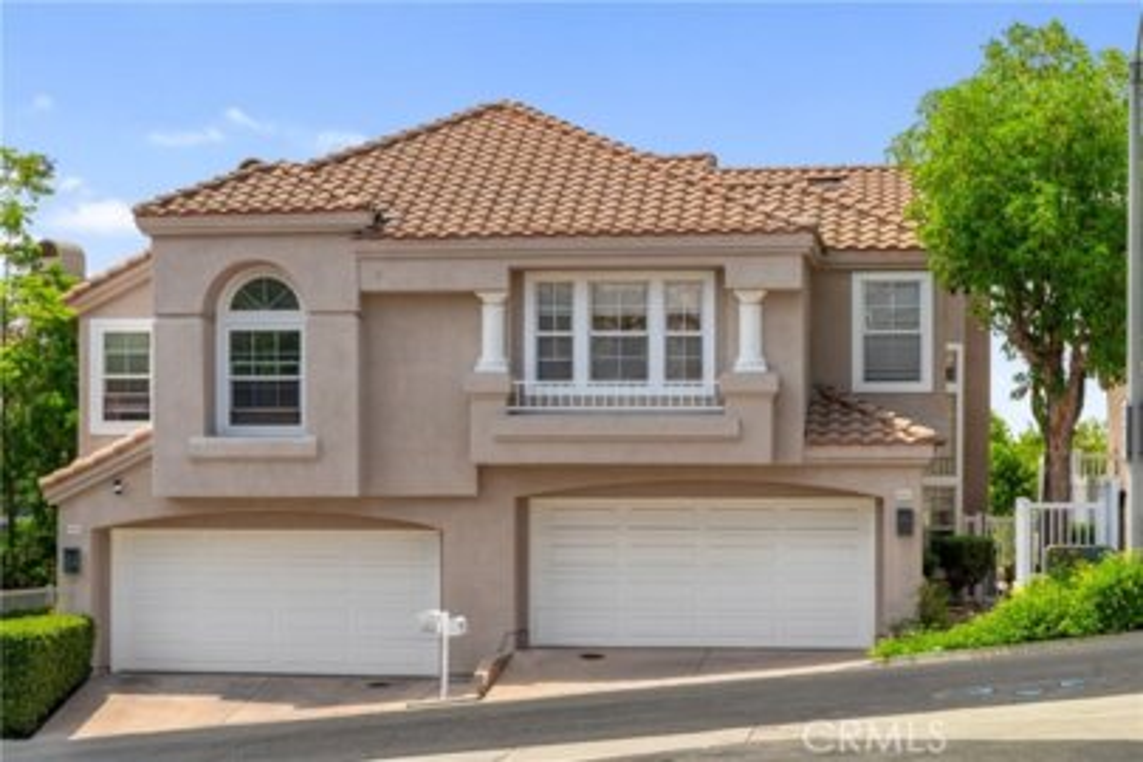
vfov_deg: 18.2
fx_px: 2381
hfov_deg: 27.0
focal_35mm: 75
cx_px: 572
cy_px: 381
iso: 80
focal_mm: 75
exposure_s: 1/6
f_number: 8
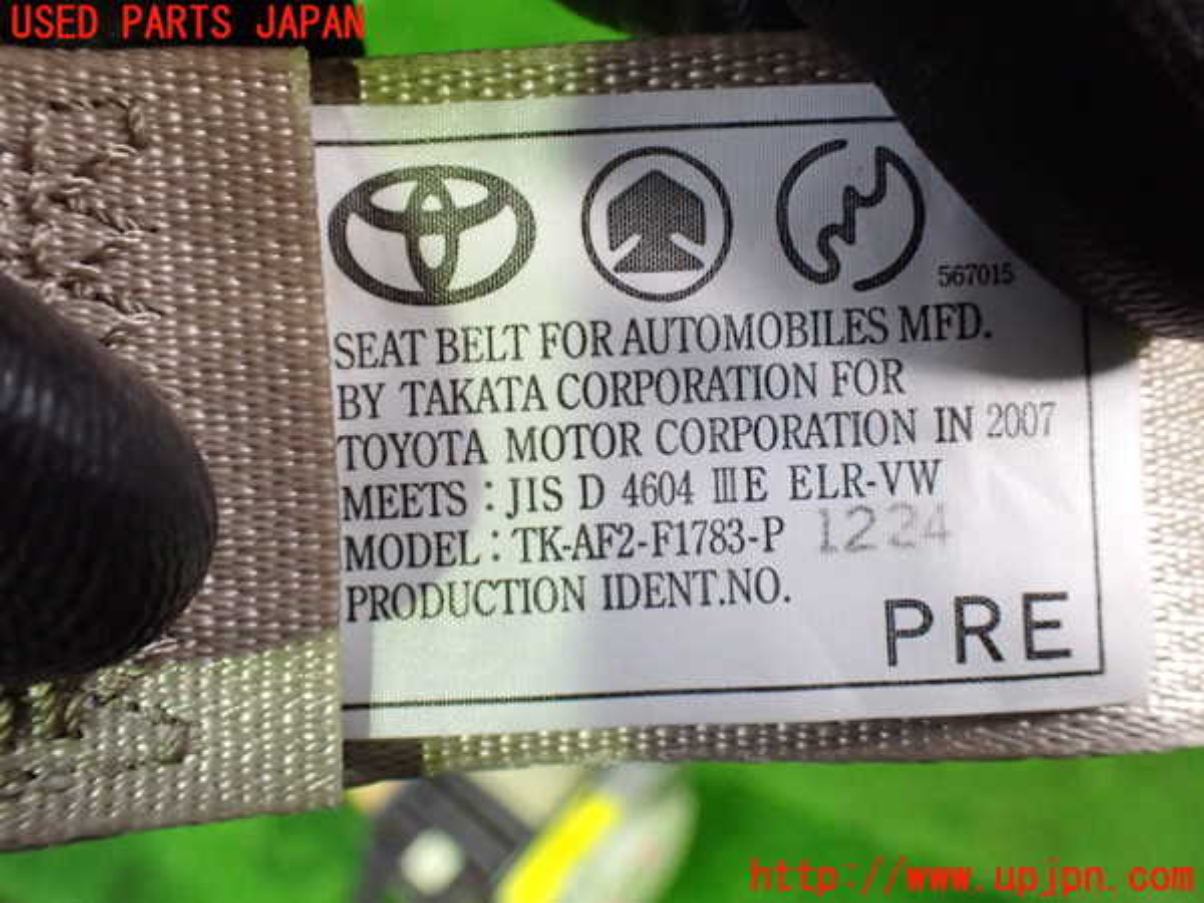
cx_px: 602
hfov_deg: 60.0
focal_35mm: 30
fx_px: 1043
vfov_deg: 46.8
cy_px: 452
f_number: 2.3
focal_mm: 5.4
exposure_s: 1/40
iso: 800
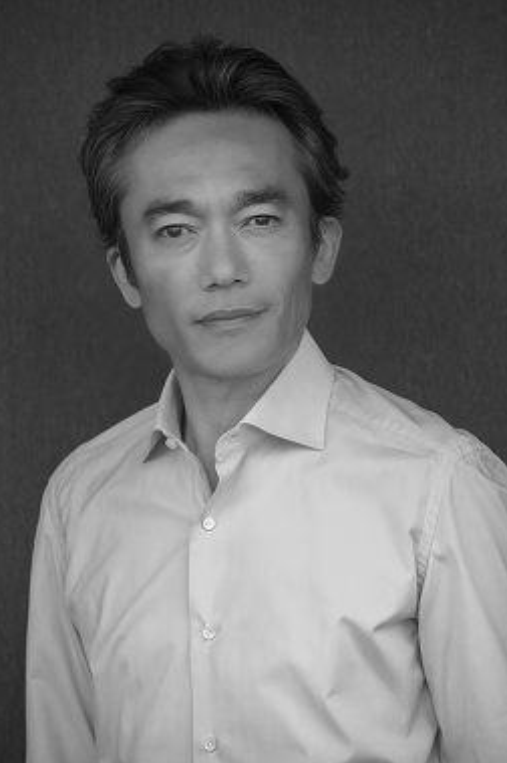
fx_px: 4275
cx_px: 243
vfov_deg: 10.2
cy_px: 352
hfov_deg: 6.8
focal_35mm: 202
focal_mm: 170
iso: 2000
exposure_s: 1/320
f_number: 6.3
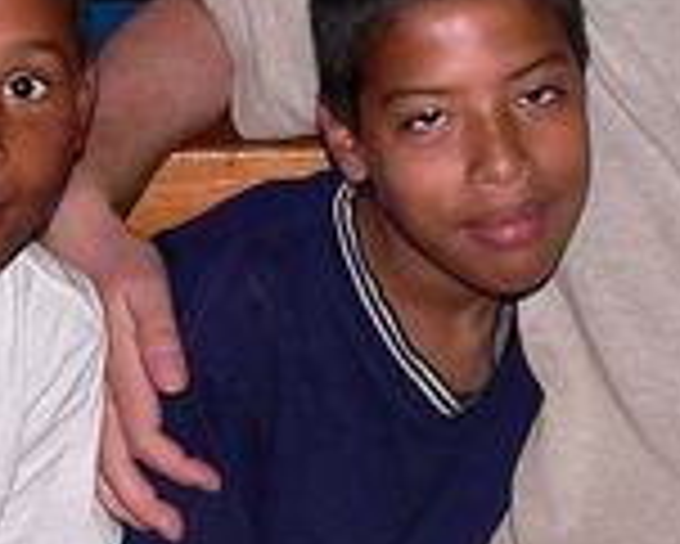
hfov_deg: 16.6
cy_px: 254
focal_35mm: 116
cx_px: 324
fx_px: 2336
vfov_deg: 13.3
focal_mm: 6
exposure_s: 1/60
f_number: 2.8
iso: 100
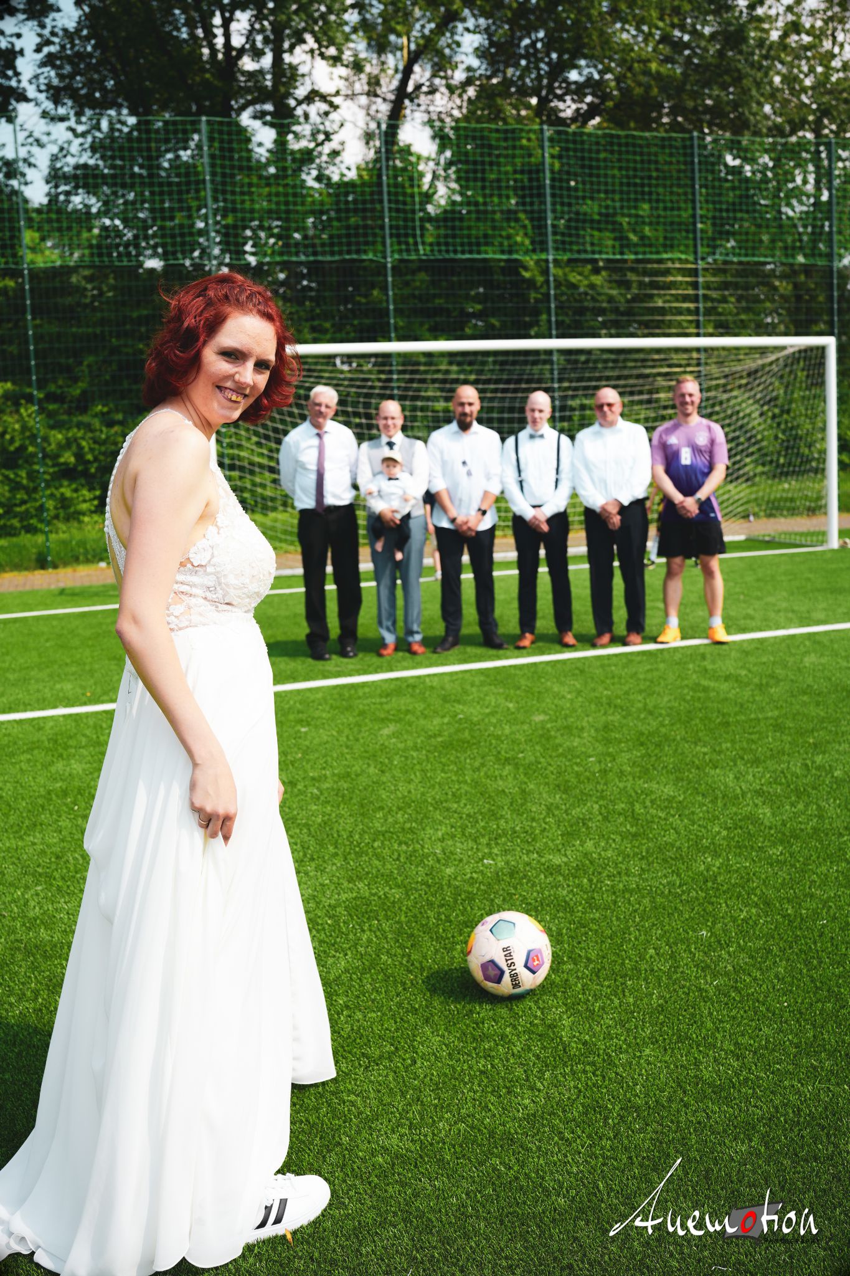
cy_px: 638
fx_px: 1240
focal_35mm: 35
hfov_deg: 37.8
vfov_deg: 54.4
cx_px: 425
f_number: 4.5
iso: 100
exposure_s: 1/640
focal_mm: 35
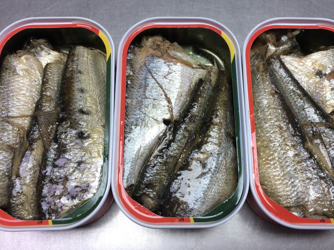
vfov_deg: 42.9
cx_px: 179
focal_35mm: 33
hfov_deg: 55.3
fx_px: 318
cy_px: 122
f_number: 2.2
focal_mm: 4.15
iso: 50
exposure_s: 1/50
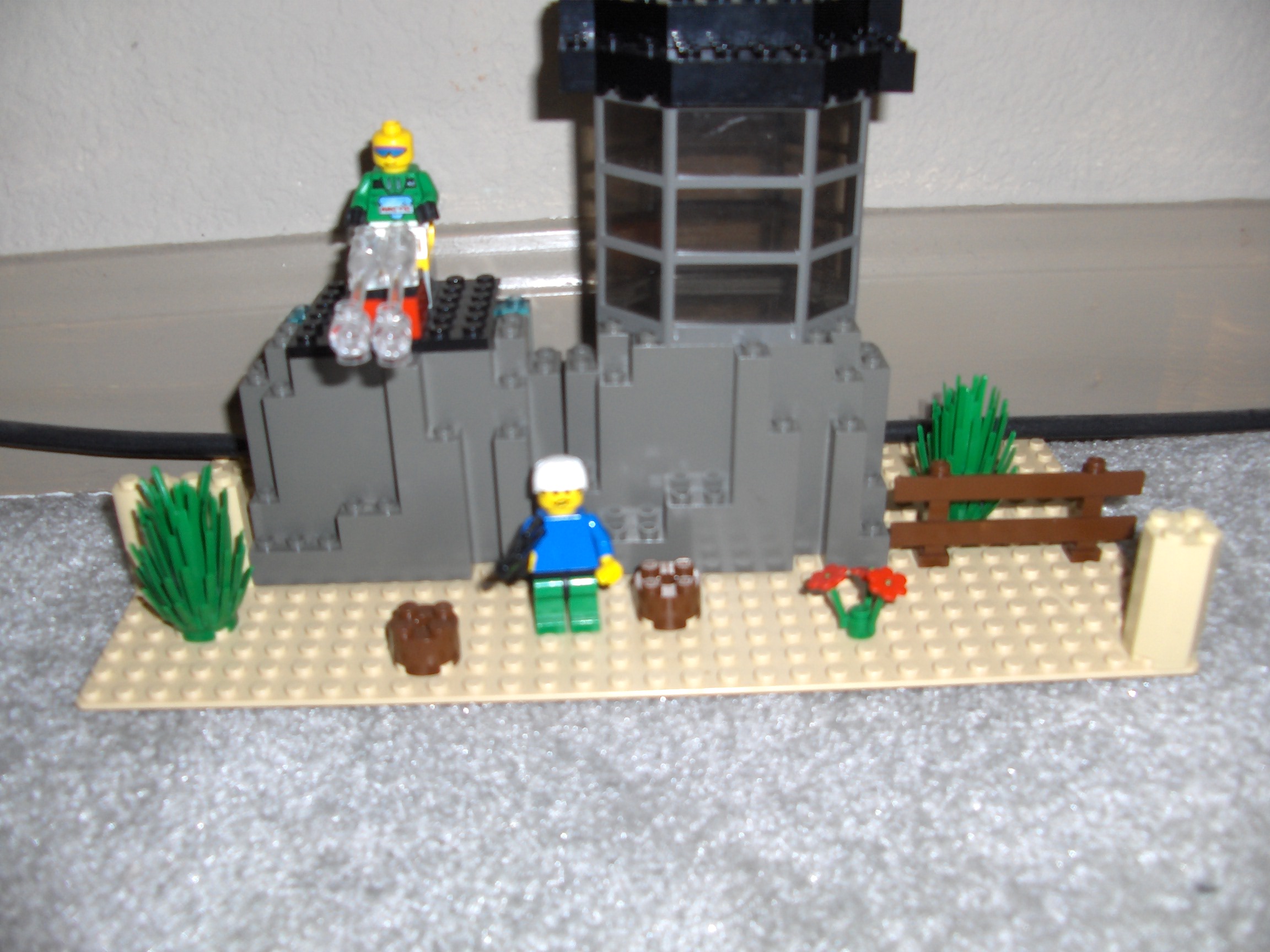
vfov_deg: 40.7
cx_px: 635
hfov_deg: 52.6
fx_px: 1284
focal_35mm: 35
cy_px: 476
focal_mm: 5.8
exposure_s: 1/60
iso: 100
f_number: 2.6
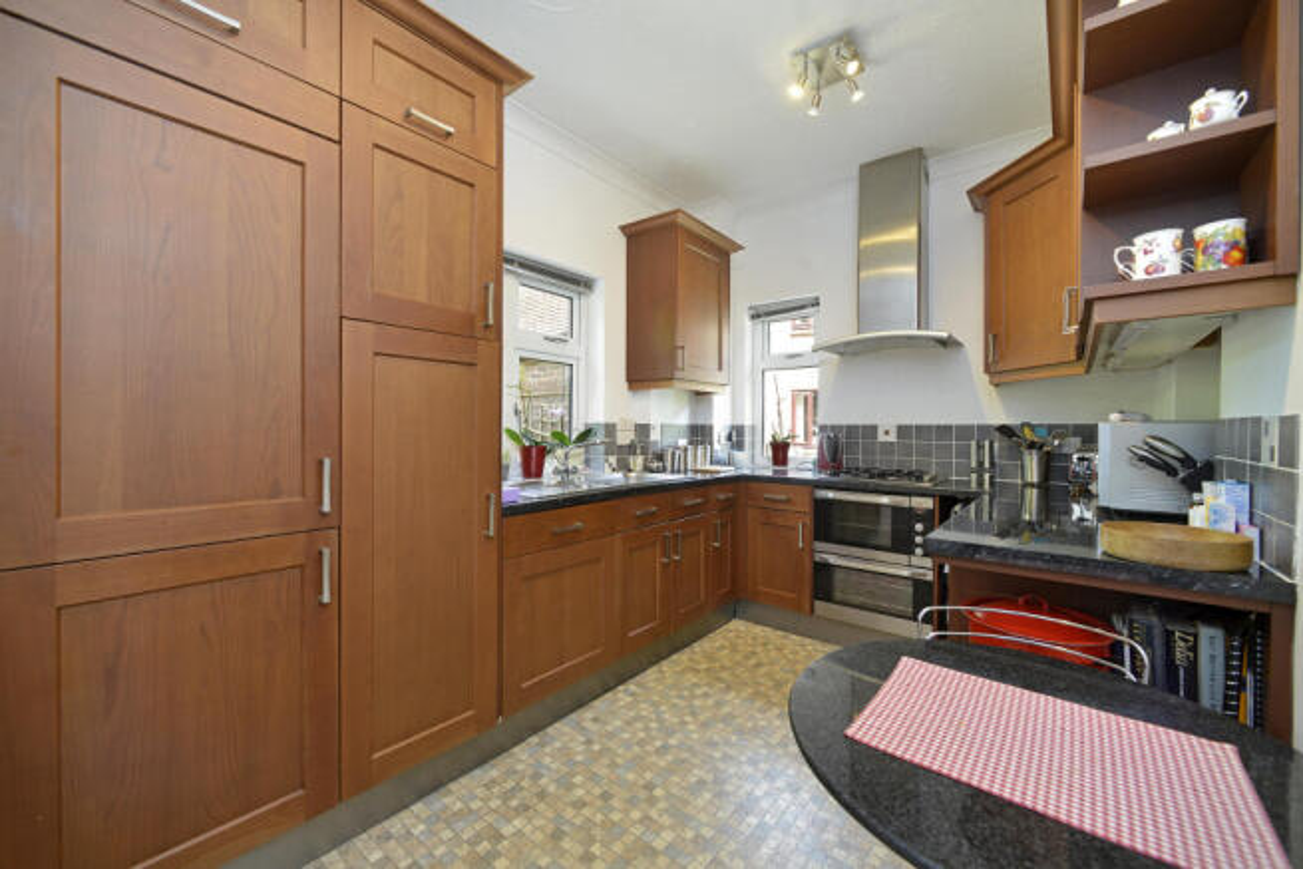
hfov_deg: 104.2
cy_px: 434
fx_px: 507
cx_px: 652
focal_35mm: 14
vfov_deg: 81.2
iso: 400
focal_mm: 14
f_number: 7.1
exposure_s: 1/60
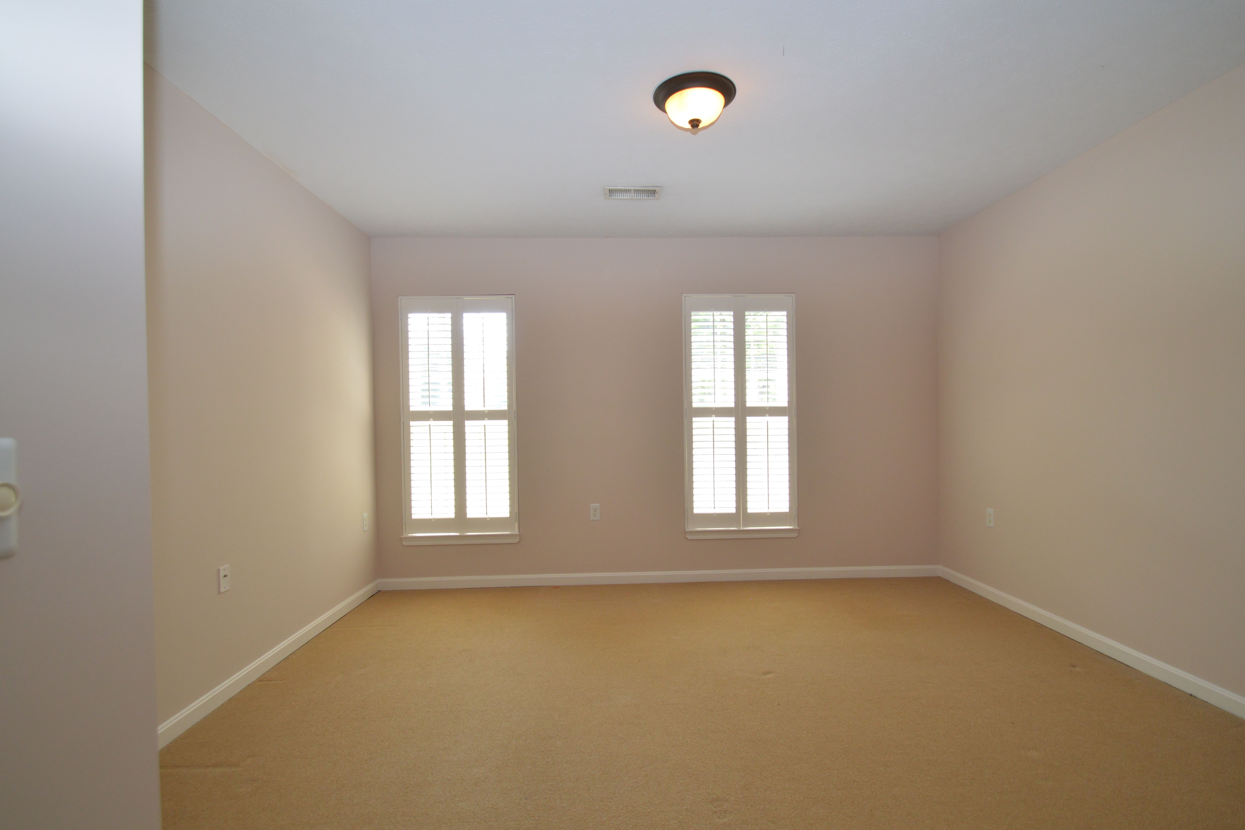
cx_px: 643
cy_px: 413
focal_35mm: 16
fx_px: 553
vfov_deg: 73.7
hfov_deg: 96.7
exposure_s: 1/100
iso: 400
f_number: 5
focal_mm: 10
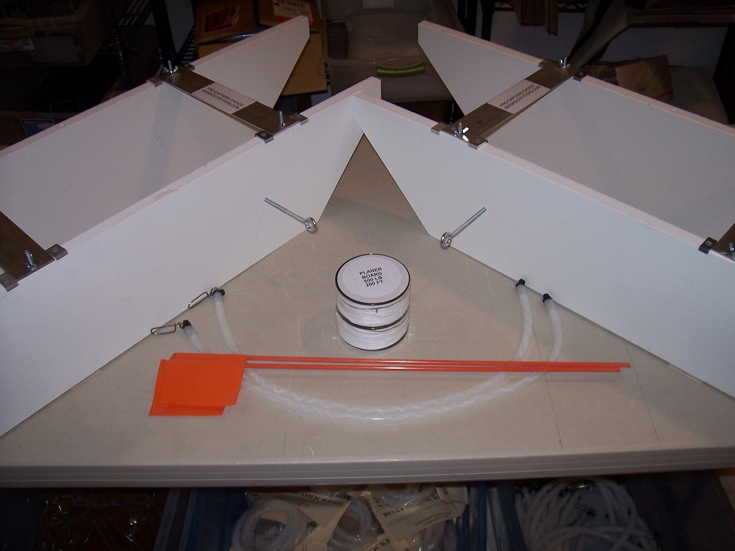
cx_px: 368
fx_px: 722
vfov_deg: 41.8
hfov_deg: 54.0
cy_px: 276
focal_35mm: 34
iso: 80
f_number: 2.7
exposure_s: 1/60
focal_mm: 5.6
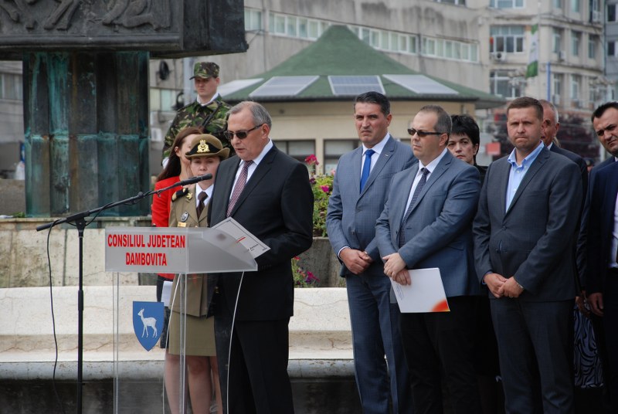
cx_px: 309
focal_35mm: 158
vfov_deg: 8.7
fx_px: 2708
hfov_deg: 13.0
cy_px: 207
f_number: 5.6
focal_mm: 105
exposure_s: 1/400
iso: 200
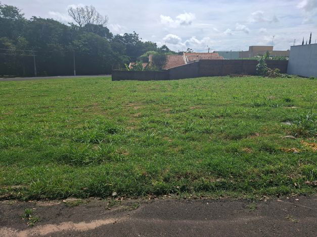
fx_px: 211
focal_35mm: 23
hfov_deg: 73.9
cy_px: 118
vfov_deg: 58.9
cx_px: 158
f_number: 1.8
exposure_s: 1/3003
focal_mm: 5.54
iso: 50
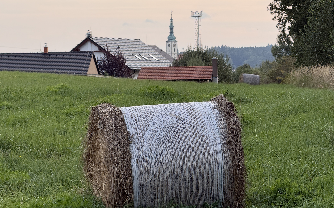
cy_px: 82
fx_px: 1438
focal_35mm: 158
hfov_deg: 13.2
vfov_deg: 8.3
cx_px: 193
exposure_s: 1/208
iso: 50
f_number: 2.8
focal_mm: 15.66
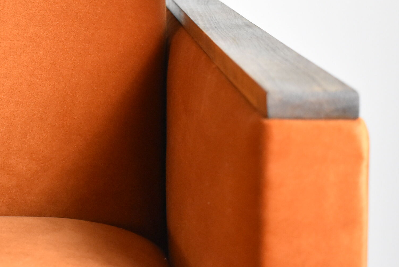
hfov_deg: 18.5
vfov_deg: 12.6
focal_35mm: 108
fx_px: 1198
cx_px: 14
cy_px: 27
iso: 3200
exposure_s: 1/125
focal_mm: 36
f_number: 4.8
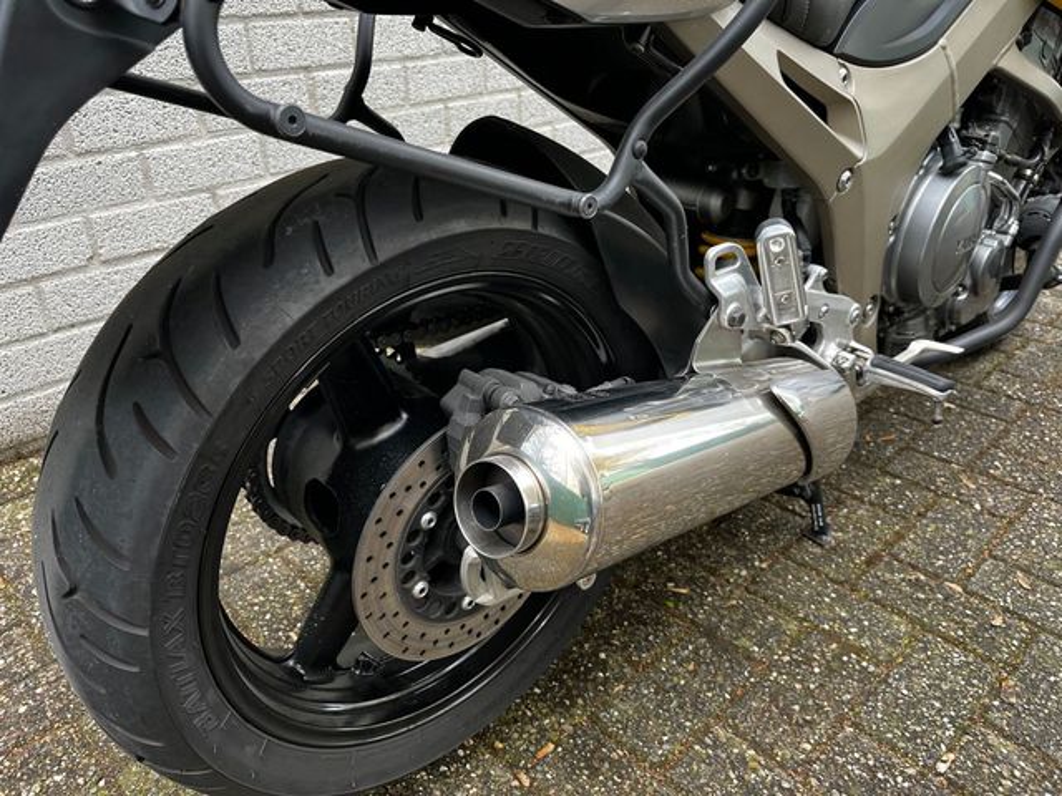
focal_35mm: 26
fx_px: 798
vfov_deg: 53.1
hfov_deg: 67.3
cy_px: 398
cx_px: 531
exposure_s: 1/122
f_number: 1.6
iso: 50
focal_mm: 5.1
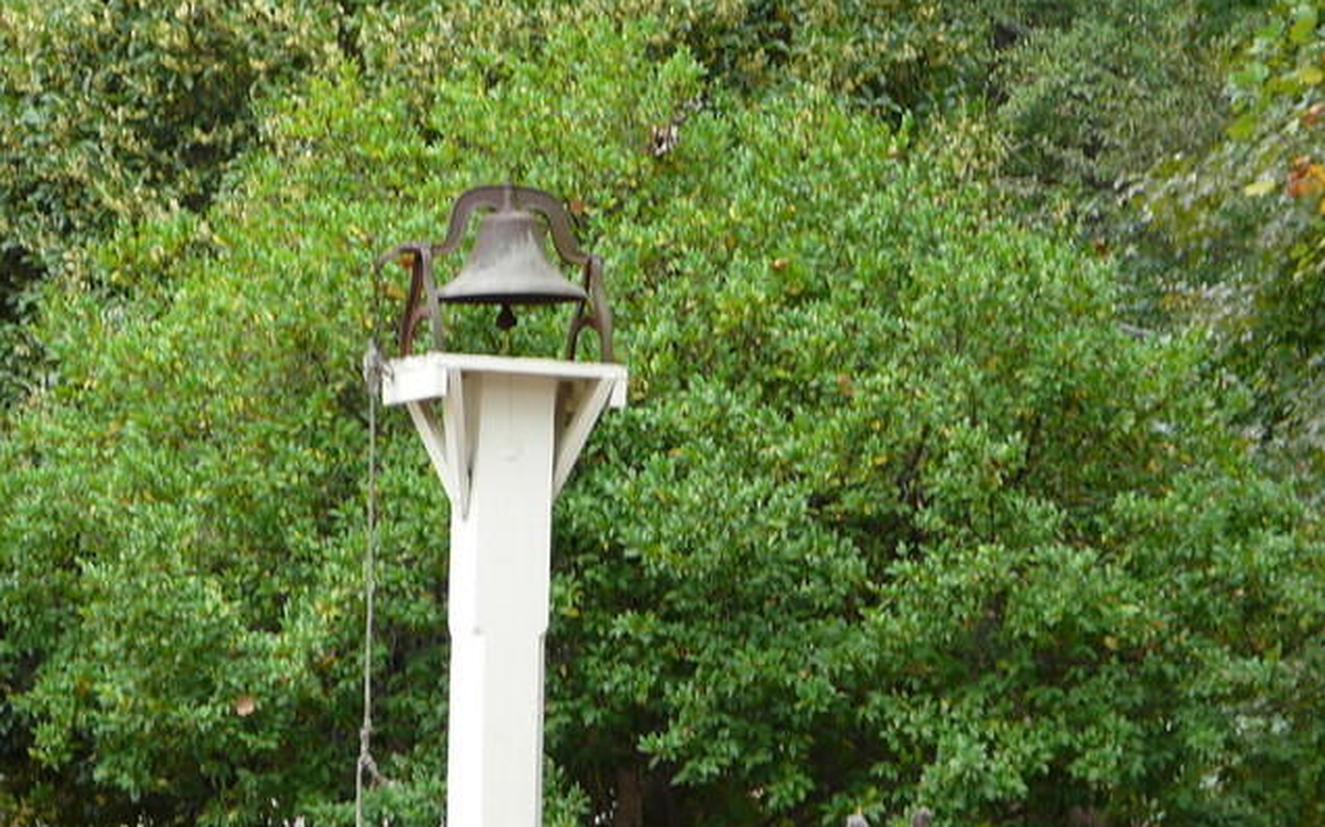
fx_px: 8050
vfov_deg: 5.9
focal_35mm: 223
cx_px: 662
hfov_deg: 9.4
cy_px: 448
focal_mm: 27
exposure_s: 1/60
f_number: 3.6
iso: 125
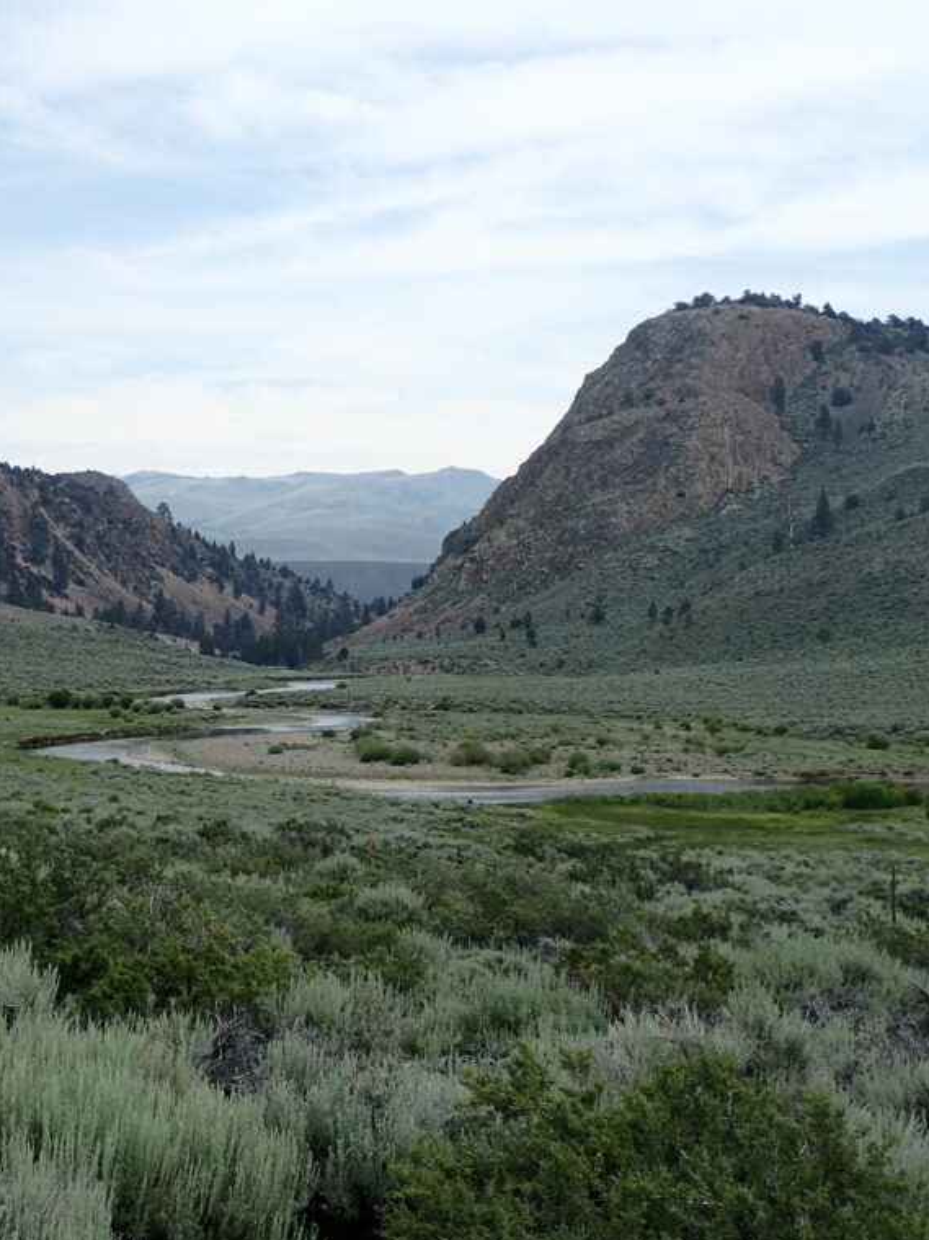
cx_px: 307
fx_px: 1933
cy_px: 622
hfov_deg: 26.9
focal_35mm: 54
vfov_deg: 35.5
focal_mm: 7.34
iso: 100
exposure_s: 1/640
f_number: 4
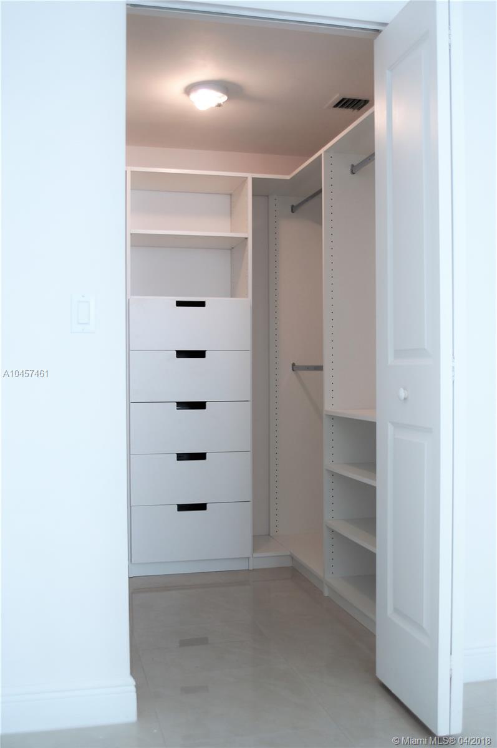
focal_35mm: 36
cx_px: 248
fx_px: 747
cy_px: 374
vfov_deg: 53.2
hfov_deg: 36.8
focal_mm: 24
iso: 100
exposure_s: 1/40
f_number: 4
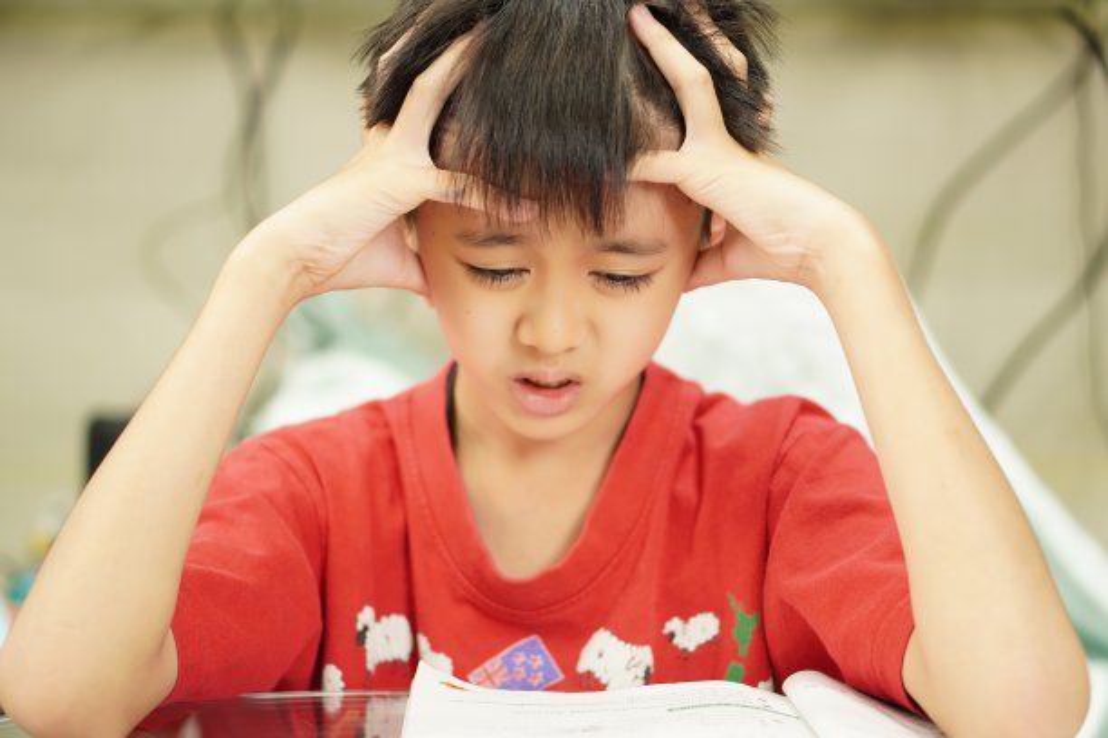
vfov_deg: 18.2
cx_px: 554
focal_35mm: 75
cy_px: 369
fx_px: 2308
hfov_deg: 27.0
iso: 100
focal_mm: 50
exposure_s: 1/15
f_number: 1.8
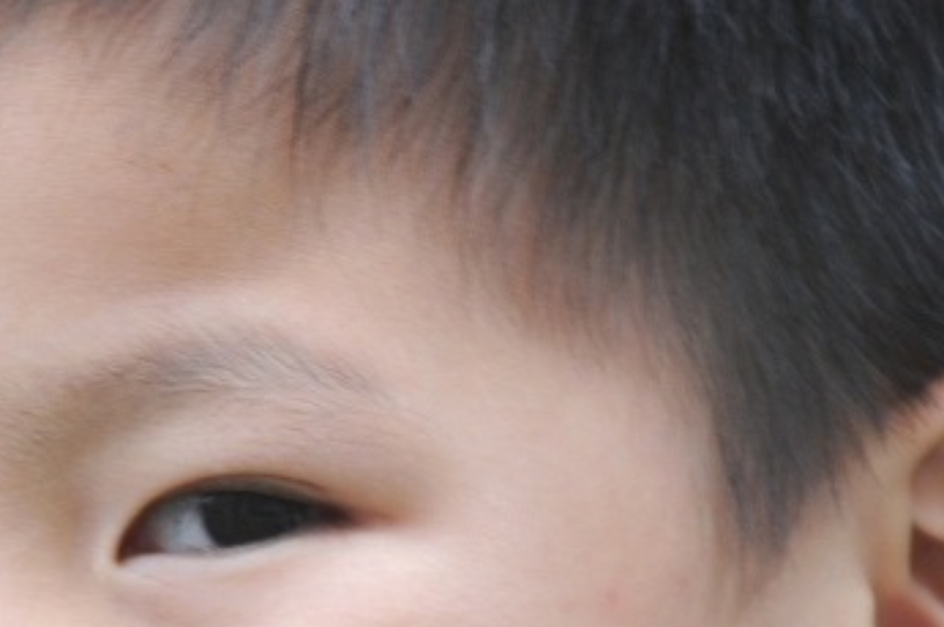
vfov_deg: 1.2
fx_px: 30912
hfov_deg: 1.7
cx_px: 221
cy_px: 637
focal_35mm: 1180
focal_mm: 340
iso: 200
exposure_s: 1/160
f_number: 5.6
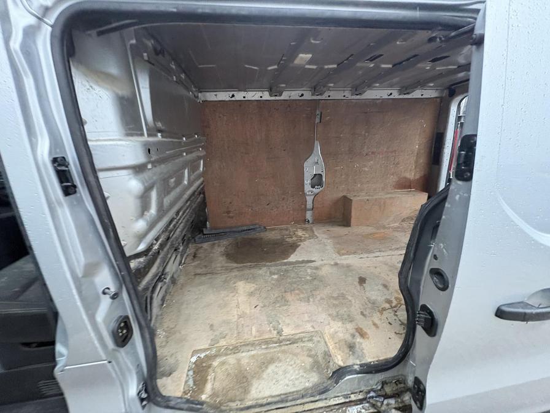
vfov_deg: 85.7
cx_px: 275
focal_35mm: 14
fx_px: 222
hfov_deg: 102.1
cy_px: 206
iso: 500
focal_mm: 2.22
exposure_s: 1/60
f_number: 2.2
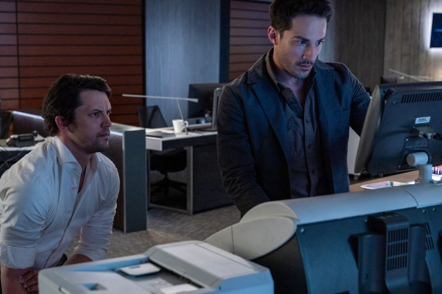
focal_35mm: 61
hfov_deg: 32.9
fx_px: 749
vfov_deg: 22.3
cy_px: 141
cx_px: 226
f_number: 4.5
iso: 8000
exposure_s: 1/160
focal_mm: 54
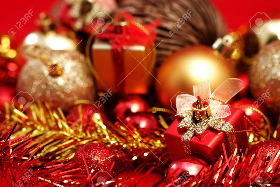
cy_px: 94
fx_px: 700
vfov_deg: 15.2
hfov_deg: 22.6
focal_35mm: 90
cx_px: 140
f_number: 4
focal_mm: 60
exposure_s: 1/160
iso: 100
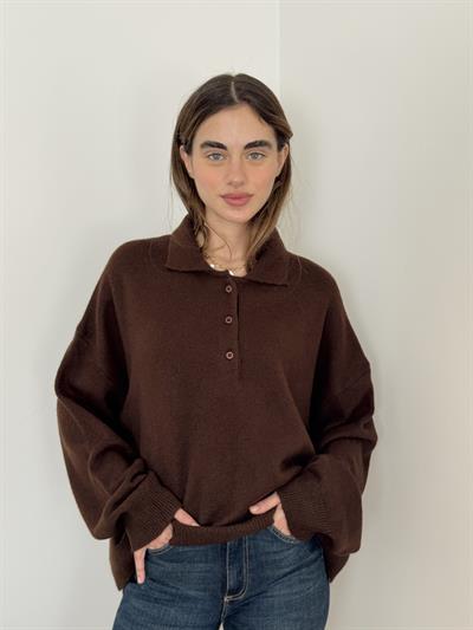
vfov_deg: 39.6
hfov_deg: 30.3
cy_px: 315
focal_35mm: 48
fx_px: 874
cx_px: 236
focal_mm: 6.76
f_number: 1.78
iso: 100
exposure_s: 1/103
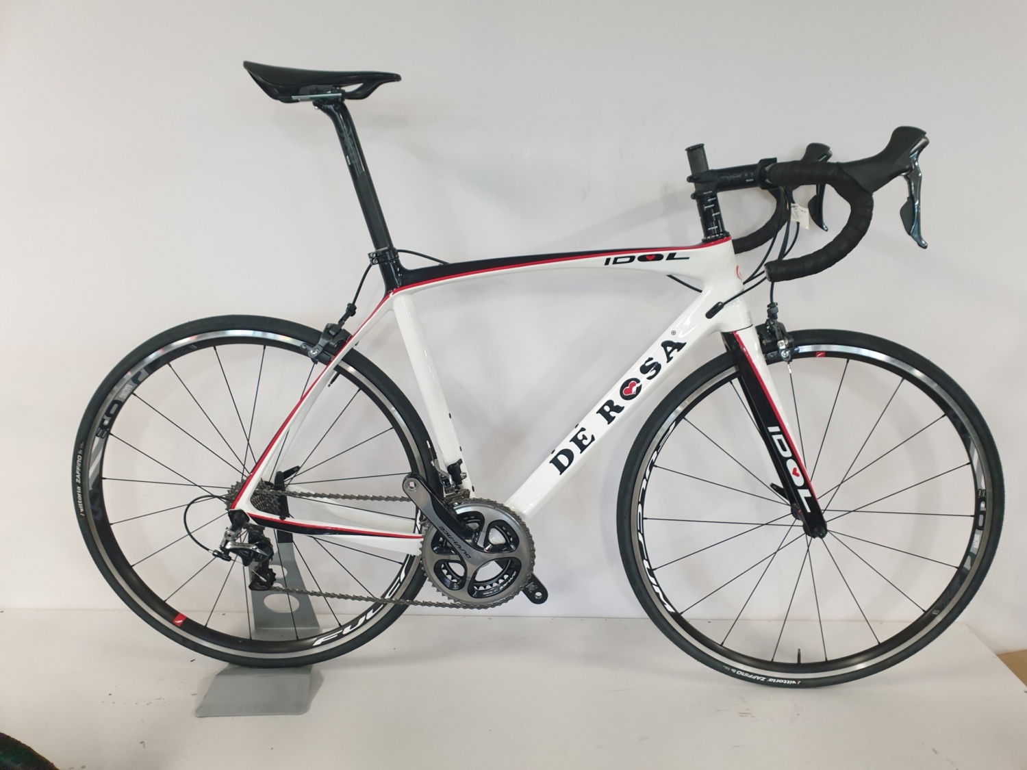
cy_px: 385
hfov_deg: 67.3
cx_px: 514
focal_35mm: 26
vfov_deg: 53.1
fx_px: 771
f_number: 2.4
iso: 320
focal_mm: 4.3
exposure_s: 1/33
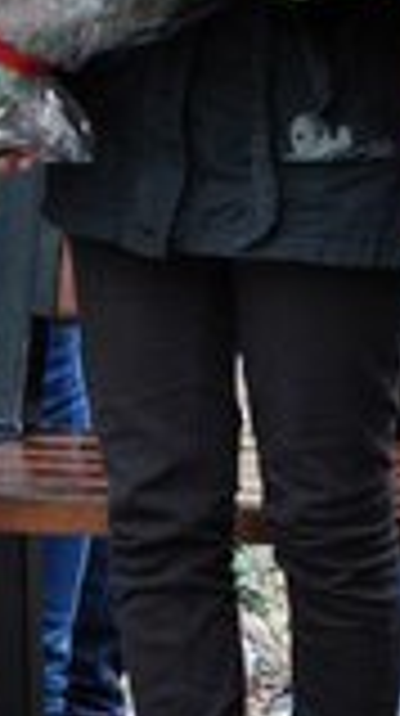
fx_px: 9747
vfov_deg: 4.2
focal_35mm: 515
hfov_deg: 2.4
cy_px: -18
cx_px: 346
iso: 450
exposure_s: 1/80
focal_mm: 80
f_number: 5.3
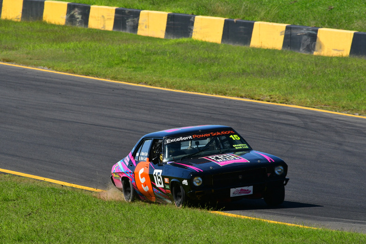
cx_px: 183
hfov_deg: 3.8
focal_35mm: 540
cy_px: 122
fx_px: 5492
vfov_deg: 2.5
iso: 500
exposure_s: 1/640
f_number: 13
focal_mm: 360
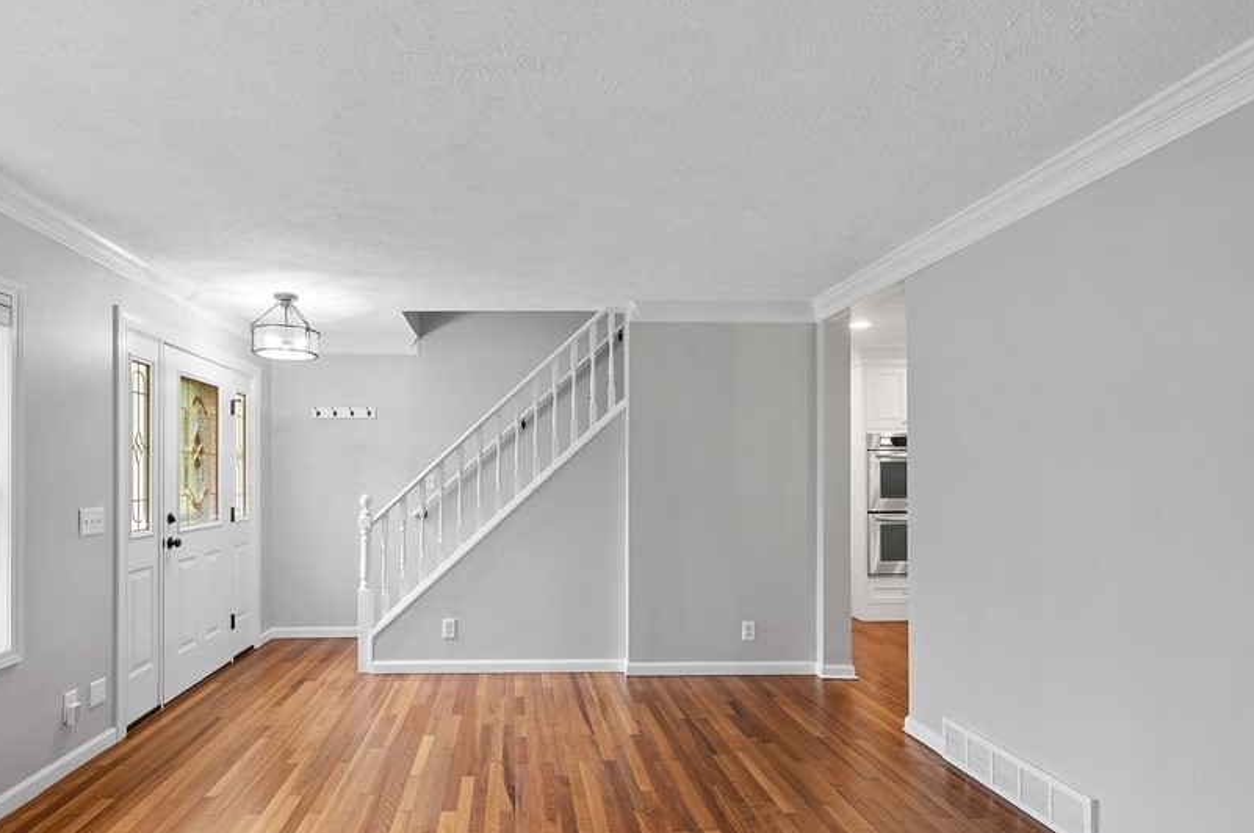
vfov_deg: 64.2
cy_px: 471
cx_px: 528
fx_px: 661
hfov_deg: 86.3
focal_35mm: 19
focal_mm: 14
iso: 400
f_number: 8
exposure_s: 1/3
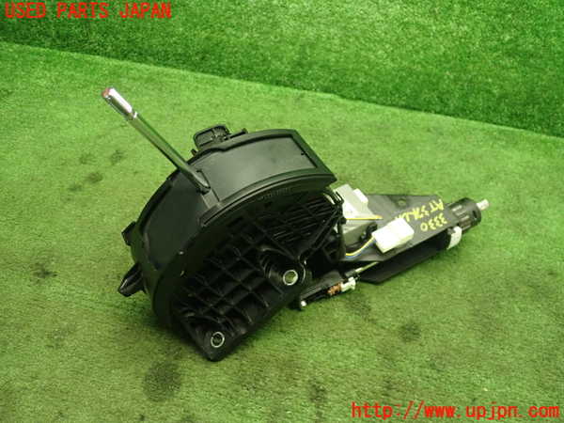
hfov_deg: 60.0
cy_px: 212
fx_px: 489
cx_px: 282
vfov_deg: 46.8
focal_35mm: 30
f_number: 2.3
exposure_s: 1/100
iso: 800
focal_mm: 5.5
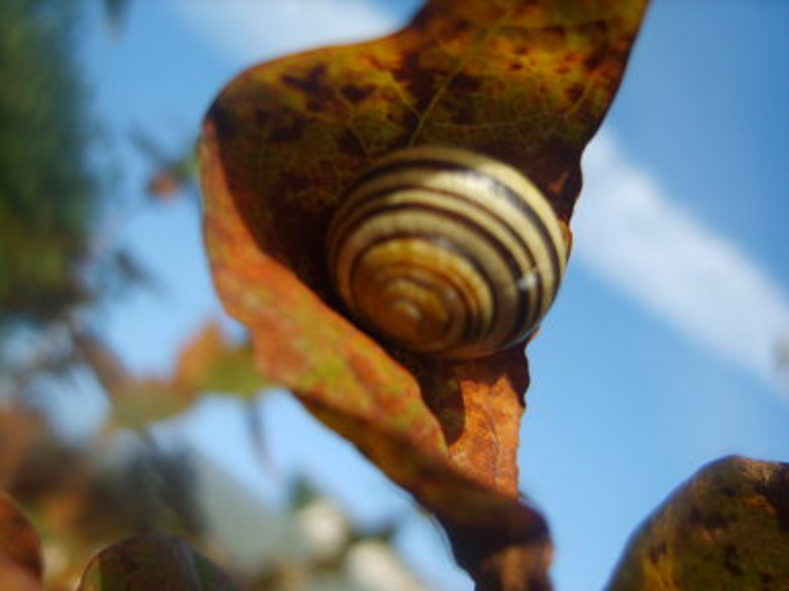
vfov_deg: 40.7
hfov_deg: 52.7
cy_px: 296
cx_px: 394
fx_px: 797
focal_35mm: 35
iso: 50
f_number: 2.8
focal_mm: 7.4
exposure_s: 1/750
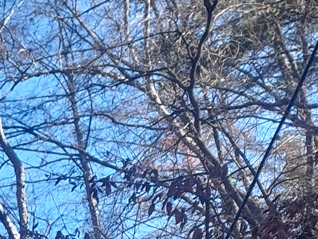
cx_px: -479
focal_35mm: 137
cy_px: 536
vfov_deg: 9.8
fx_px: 1259
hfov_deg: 11.5
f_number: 1.8
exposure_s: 1/368
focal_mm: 5.23
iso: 40
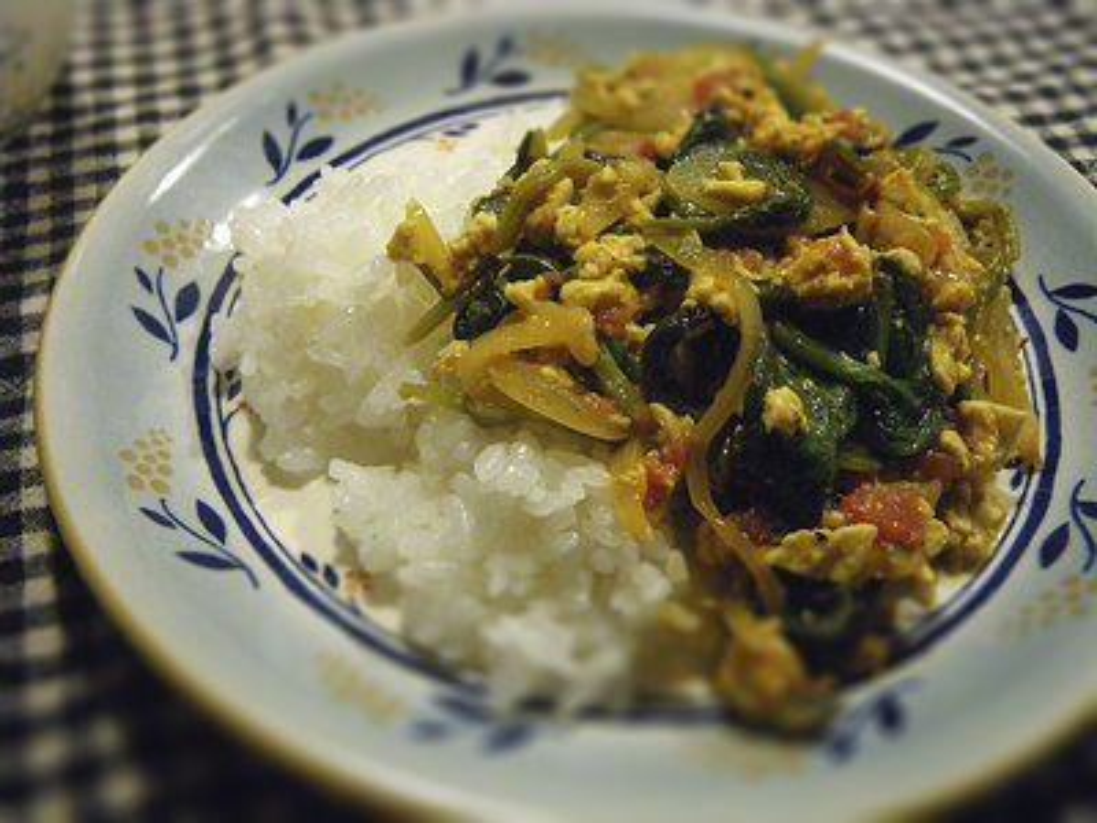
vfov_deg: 41.8
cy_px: 412
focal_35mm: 34
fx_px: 1077
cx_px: 548
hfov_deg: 54.0
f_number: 3.8
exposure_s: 1/25
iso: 800
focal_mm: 6.1
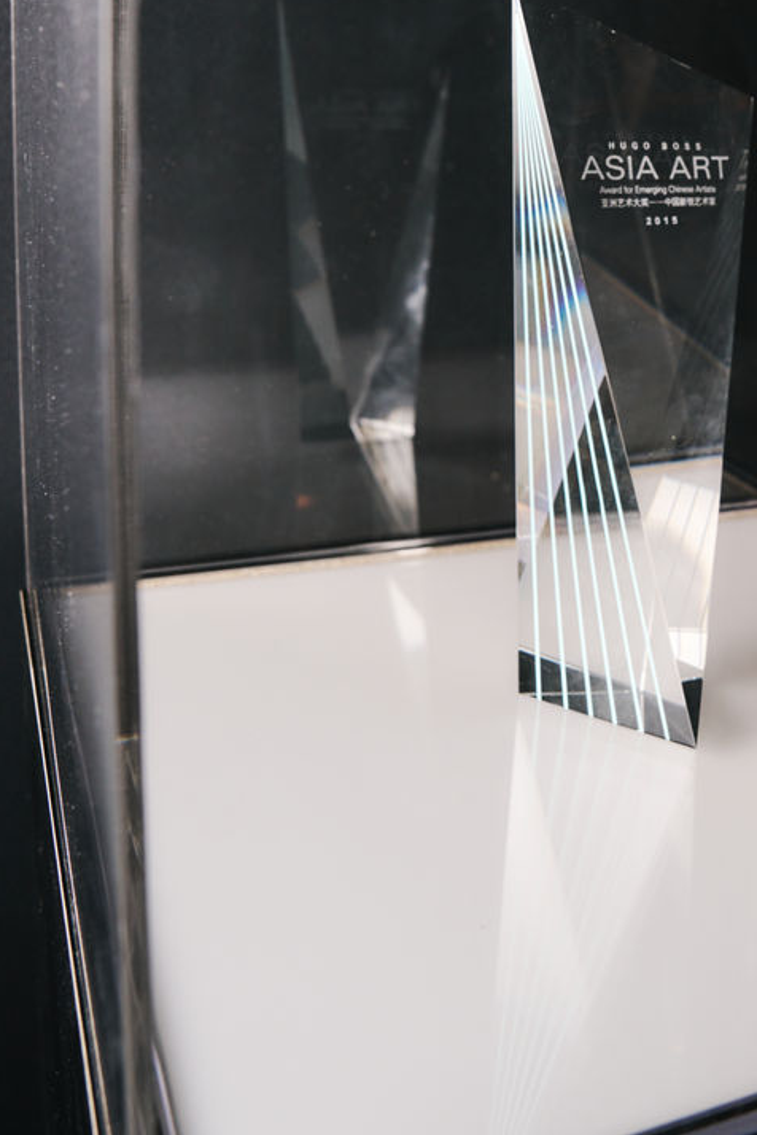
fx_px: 1356
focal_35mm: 43
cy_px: 283
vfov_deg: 43.9
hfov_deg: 30.2
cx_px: 634
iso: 320
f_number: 5.6
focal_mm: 24
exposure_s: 1/125
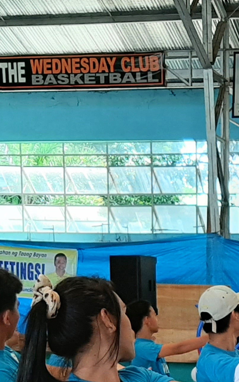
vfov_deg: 22.1
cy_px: 449
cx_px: 339
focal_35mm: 87
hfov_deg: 14.2
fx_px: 907
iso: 64
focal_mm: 3.93
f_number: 1.7
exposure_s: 1/120
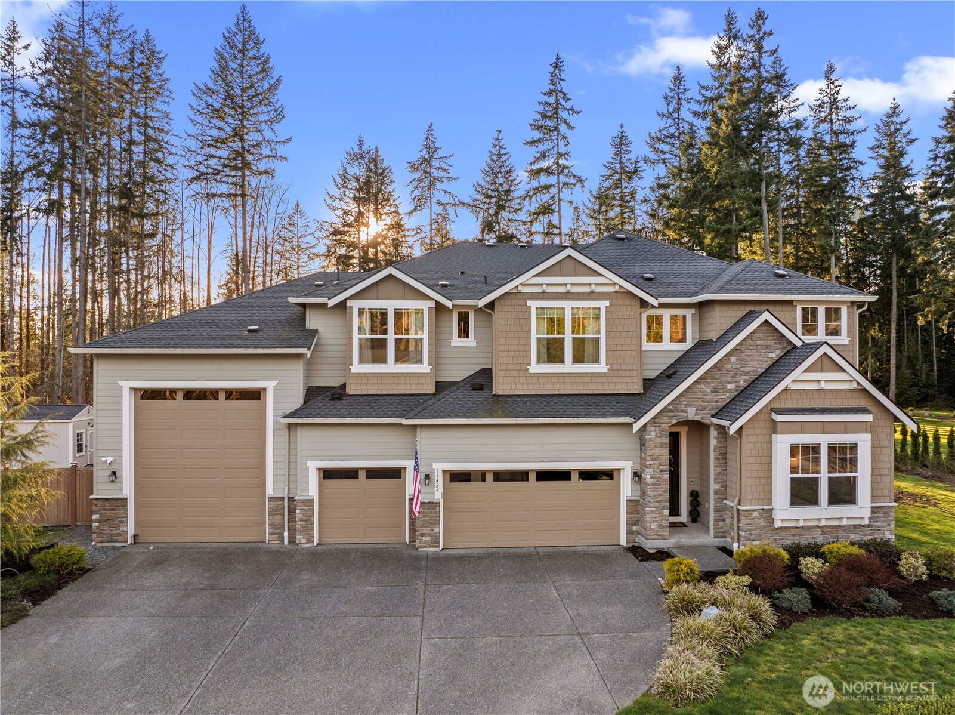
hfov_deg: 71.6
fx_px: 662
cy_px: 358
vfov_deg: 56.7
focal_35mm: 24
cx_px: 478
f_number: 2.8
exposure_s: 1/320
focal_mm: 12.29
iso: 400
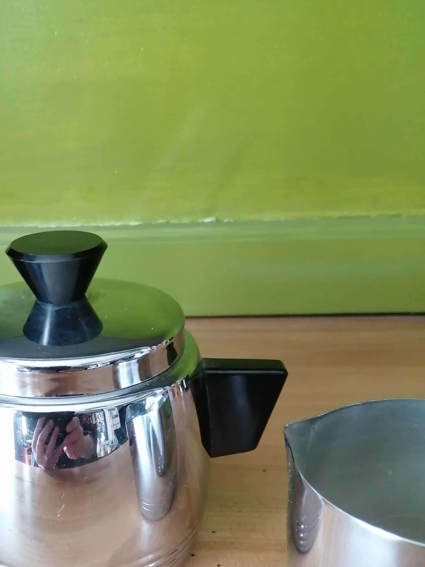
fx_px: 671
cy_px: 437
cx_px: 96
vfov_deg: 44.0
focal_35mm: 41
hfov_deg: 34.3
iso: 160
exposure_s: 1/33.3
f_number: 1.8
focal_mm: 3.6
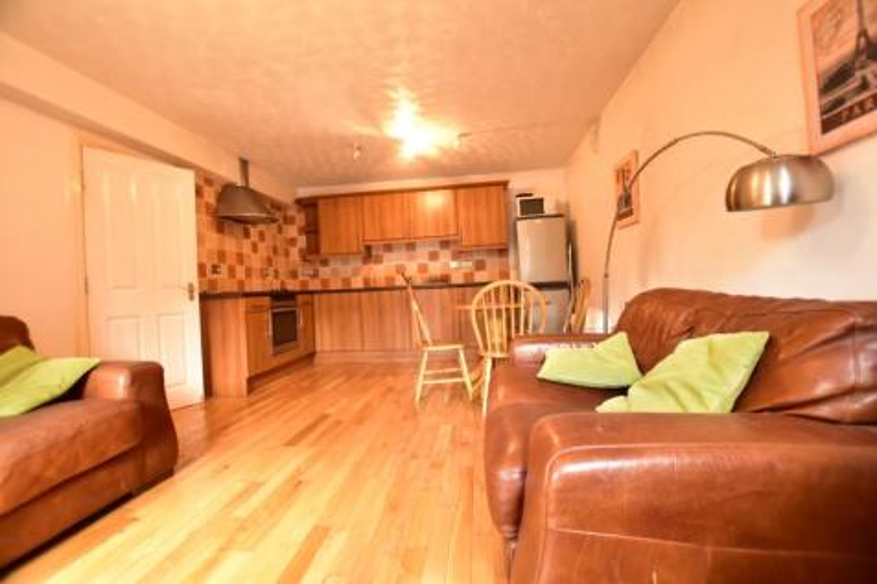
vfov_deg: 77.3
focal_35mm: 15
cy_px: 292
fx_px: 365
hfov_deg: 100.4
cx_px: 438
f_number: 4
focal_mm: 10
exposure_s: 1/15
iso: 800
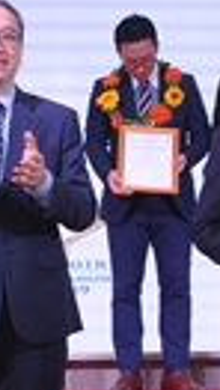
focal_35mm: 158
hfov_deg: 7.6
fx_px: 1633
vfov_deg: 13.5
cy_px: 79
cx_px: 285
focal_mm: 24
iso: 250
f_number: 3.8
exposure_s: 1/60
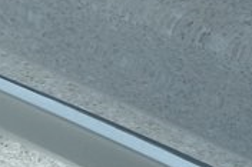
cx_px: 617
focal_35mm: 157
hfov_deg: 10.9
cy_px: -241
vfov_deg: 8.0
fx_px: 1098
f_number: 5
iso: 2500
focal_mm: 18
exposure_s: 1/250
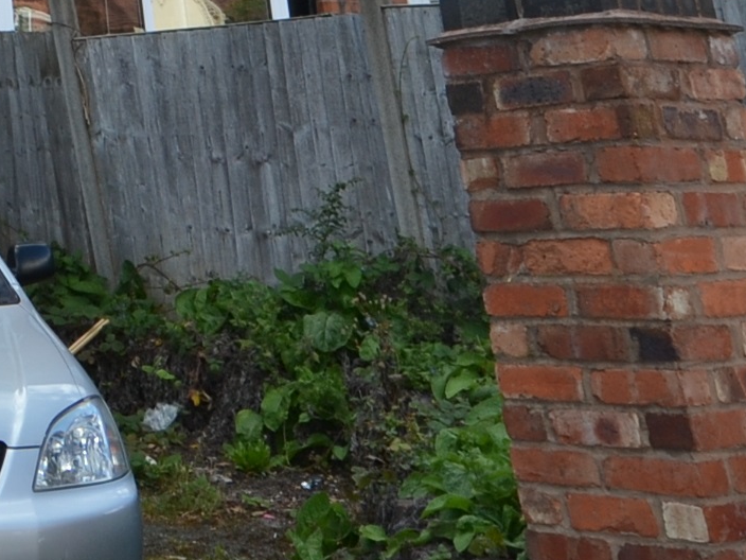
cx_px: -463
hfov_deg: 19.2
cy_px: -418
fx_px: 1832
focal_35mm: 85
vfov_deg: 15.2
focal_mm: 12
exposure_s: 1/200
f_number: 7.1
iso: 100
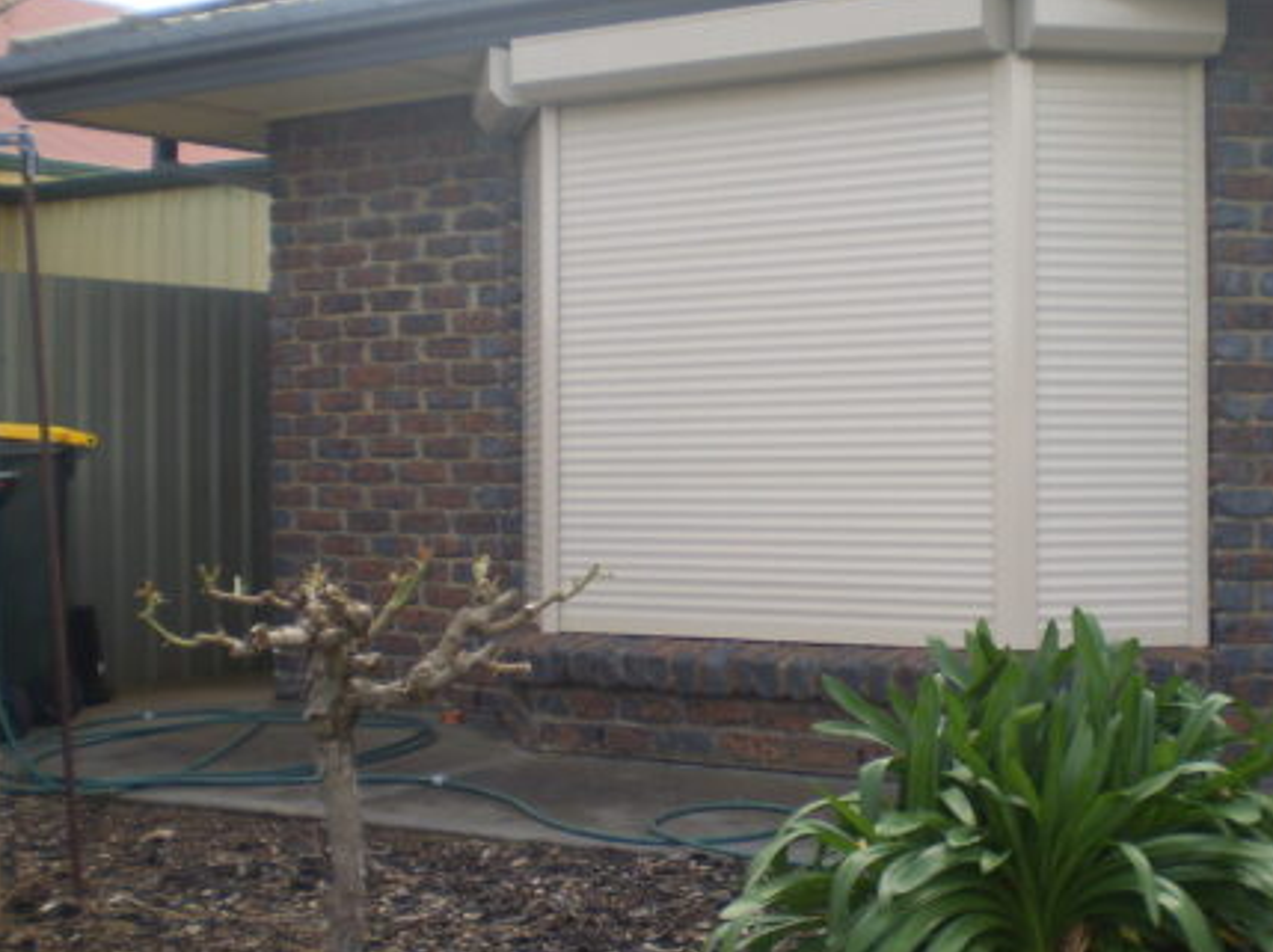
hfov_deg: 34.1
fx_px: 2058
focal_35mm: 56
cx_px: 838
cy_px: 540
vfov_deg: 26.0
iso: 64
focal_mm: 6.3
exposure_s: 1/250
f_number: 3.1
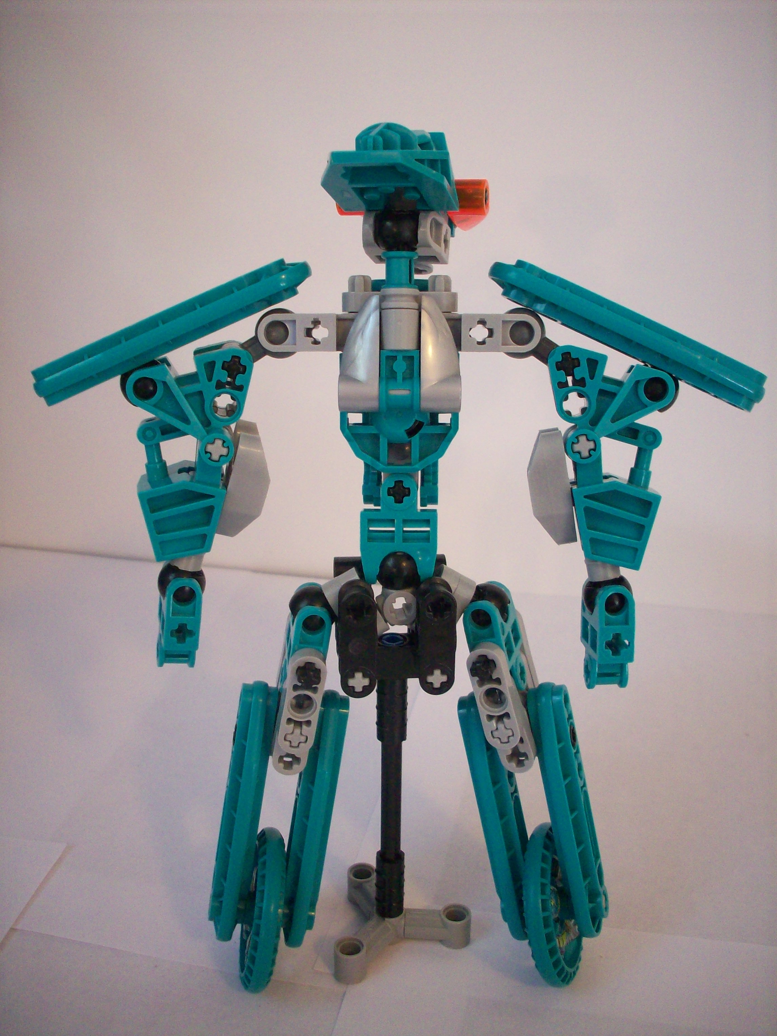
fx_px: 1107
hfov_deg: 38.7
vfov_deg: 50.1
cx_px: 388
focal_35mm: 37
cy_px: 518
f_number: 2.8
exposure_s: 1/11.3
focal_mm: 6.2
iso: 160
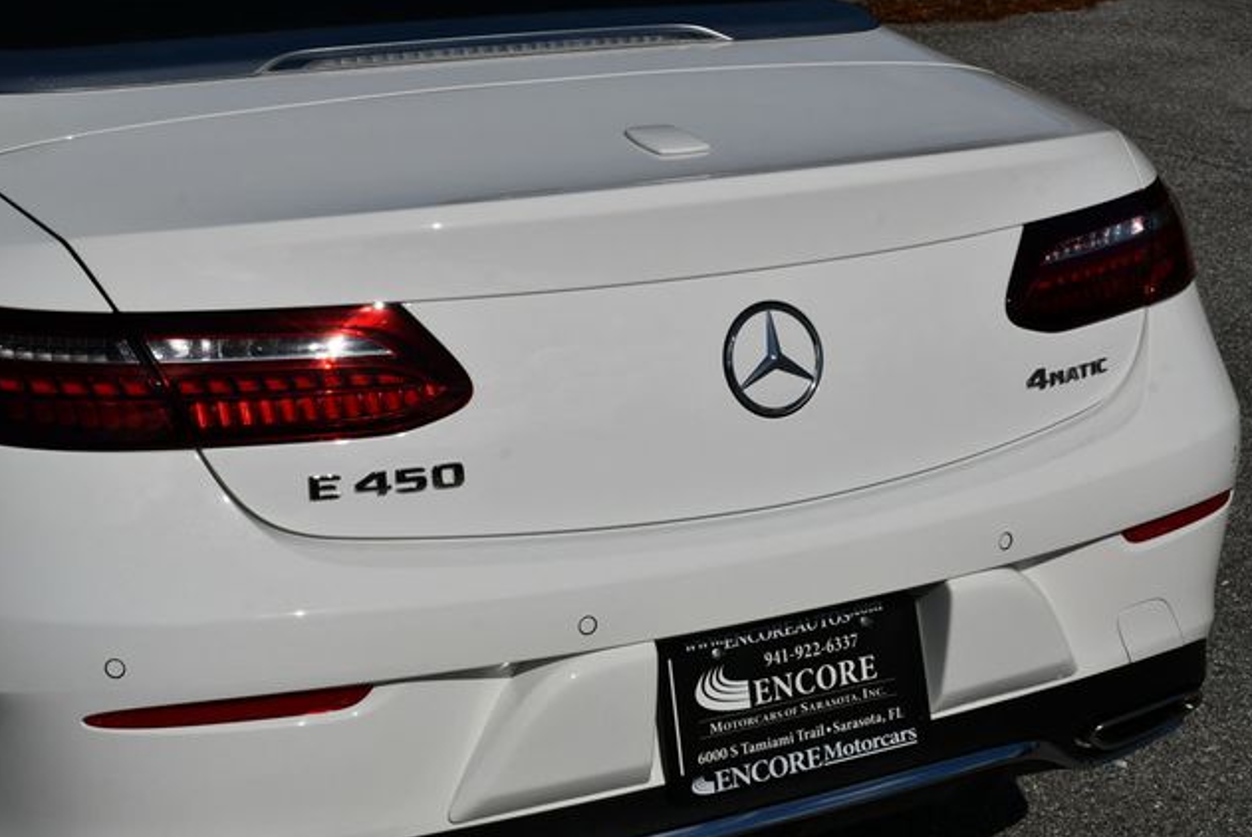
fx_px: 2471
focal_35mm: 71
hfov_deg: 28.4
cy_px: 420
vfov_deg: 19.2
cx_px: 627
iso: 100
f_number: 13
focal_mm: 35
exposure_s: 1/640
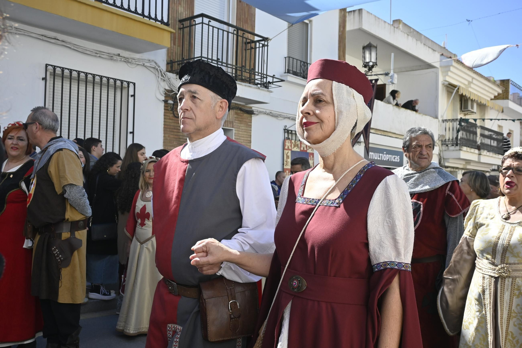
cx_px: 261
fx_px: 489
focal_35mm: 34
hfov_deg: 56.2
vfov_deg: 39.1
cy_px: 174
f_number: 6.3
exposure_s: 1/320
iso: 160
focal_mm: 22.5
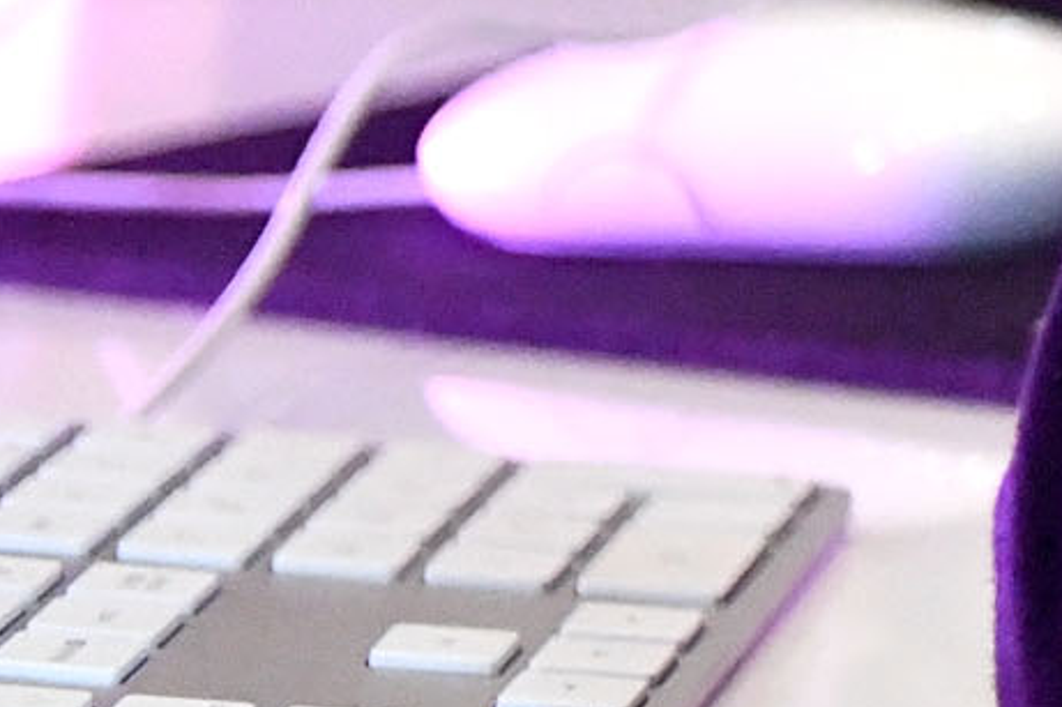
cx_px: 3142
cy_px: -847
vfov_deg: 3.8
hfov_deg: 5.4
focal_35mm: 358
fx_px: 10557
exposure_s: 1/160
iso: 6400
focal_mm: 55
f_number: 2.8
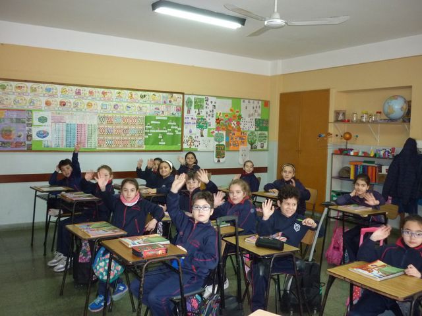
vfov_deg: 42.9
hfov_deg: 55.4
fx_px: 402
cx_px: 211
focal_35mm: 33
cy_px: 158
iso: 400
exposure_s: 1/30
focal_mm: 5.5
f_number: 2.8
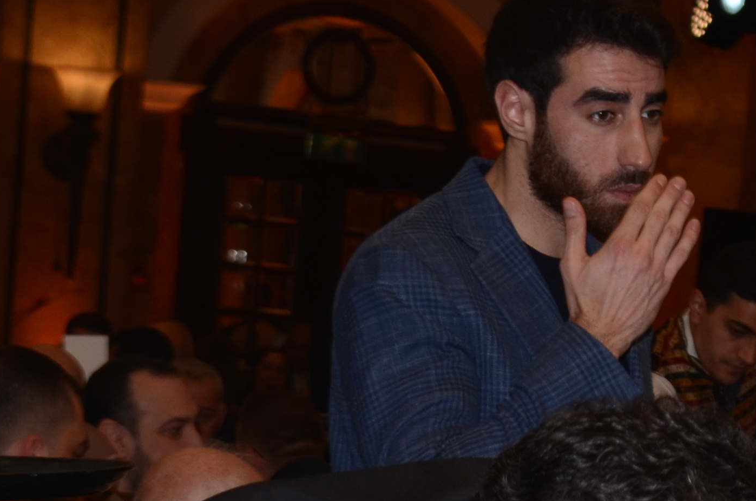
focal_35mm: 201
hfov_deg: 10.1
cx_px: 824
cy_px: 801
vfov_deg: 6.7
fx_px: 4213
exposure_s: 1/250
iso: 250
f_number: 4.5
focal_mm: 38
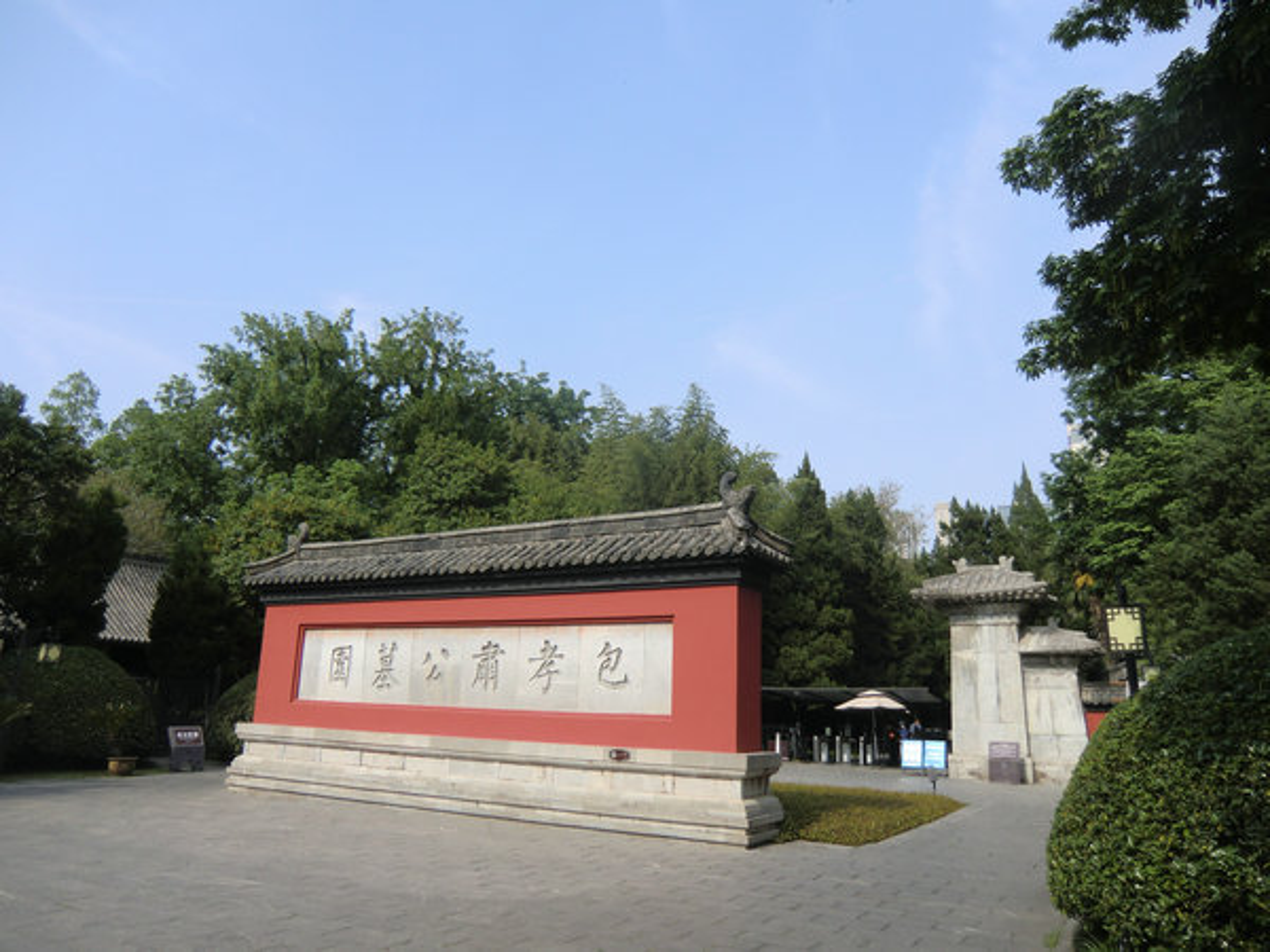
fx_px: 881
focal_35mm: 24
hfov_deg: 71.6
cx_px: 635
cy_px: 476
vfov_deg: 56.8
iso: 64
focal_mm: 4.3
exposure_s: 1/800
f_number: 3.2
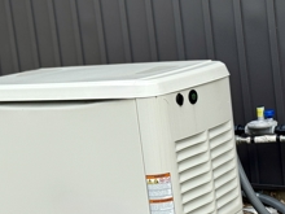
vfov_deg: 16.8
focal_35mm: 88
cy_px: 116
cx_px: 83
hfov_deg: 22.1
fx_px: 725
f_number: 1.78
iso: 80
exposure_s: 1/2976
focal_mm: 6.76
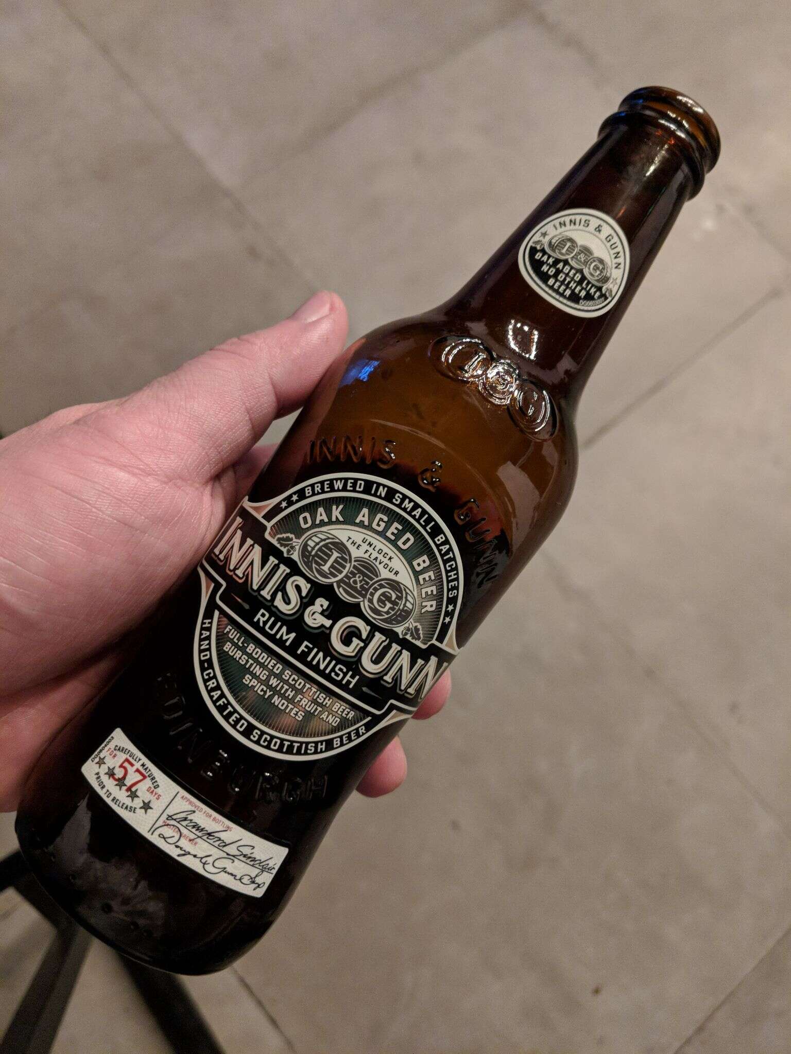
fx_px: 823
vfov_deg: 65.3
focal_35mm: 27
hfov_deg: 51.4
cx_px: 396
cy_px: 527
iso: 439
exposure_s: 1/33.4
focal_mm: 4.44
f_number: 1.8
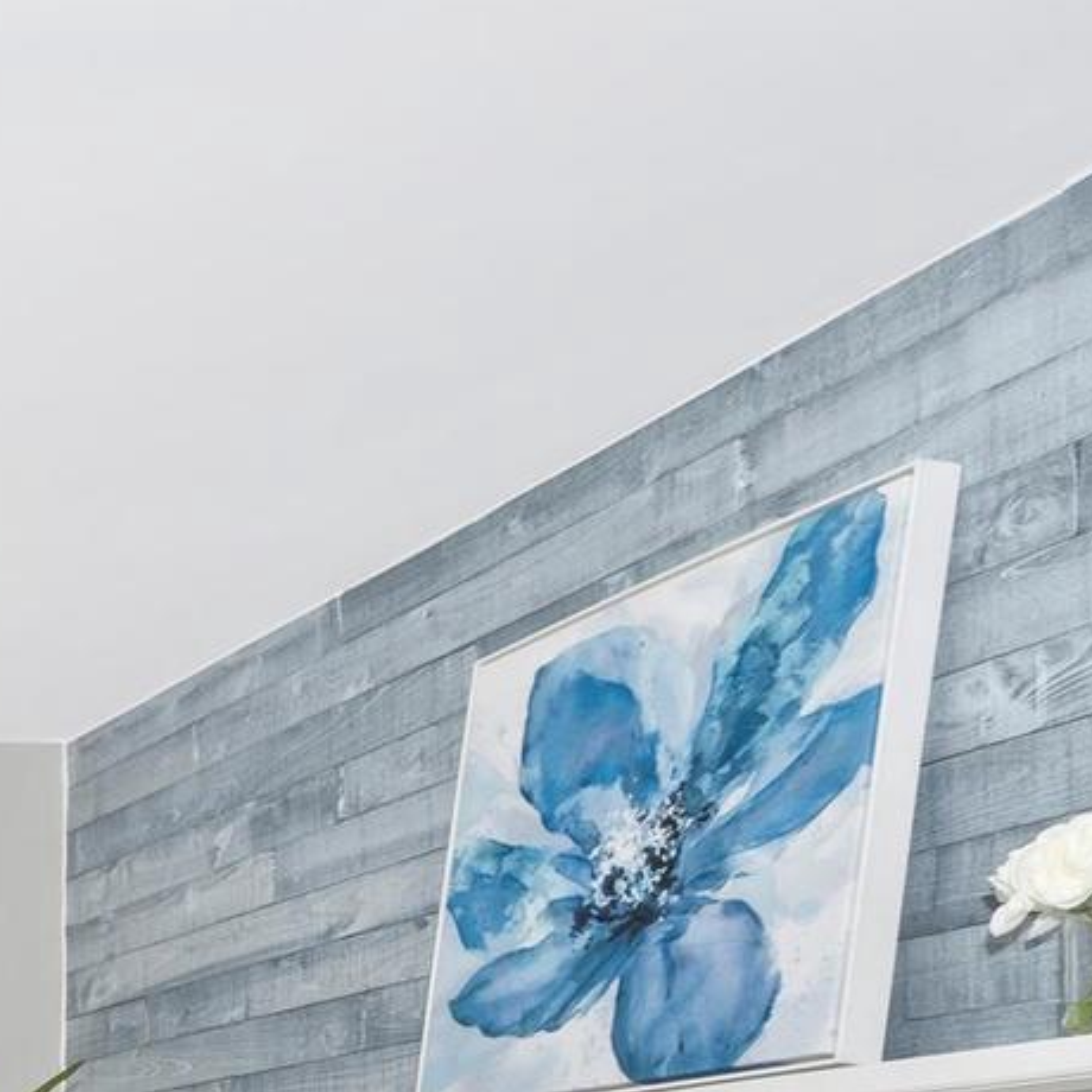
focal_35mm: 53
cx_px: -909
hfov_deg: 20.9
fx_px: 1892
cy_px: 1350
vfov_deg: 27.8
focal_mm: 14
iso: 160
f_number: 9
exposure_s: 1/60
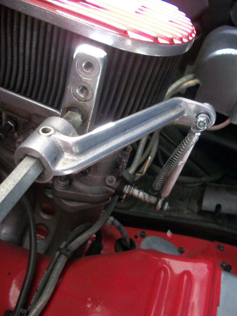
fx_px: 320
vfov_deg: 52.6
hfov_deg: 40.7
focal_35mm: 35
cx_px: 118
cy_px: 158
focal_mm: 6.3
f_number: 3.1
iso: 160
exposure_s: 1/25
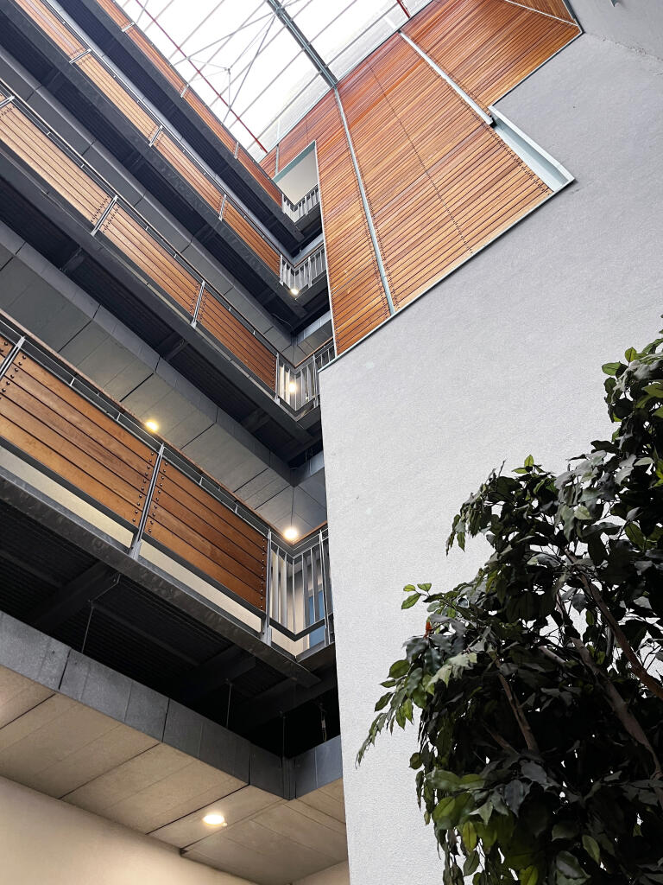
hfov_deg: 53.1
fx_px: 664
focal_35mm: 26
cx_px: 332
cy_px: 442
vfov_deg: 67.3
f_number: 1.6
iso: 100
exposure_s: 1/50
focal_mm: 5.1
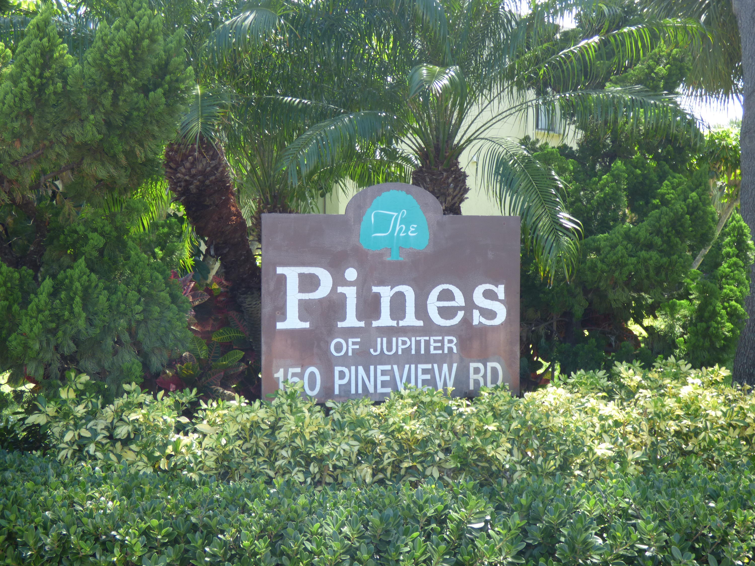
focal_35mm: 55
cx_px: 378
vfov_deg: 26.6
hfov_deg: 34.9
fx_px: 1200
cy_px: 283
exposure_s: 1/100
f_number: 4
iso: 100
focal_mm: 9.92
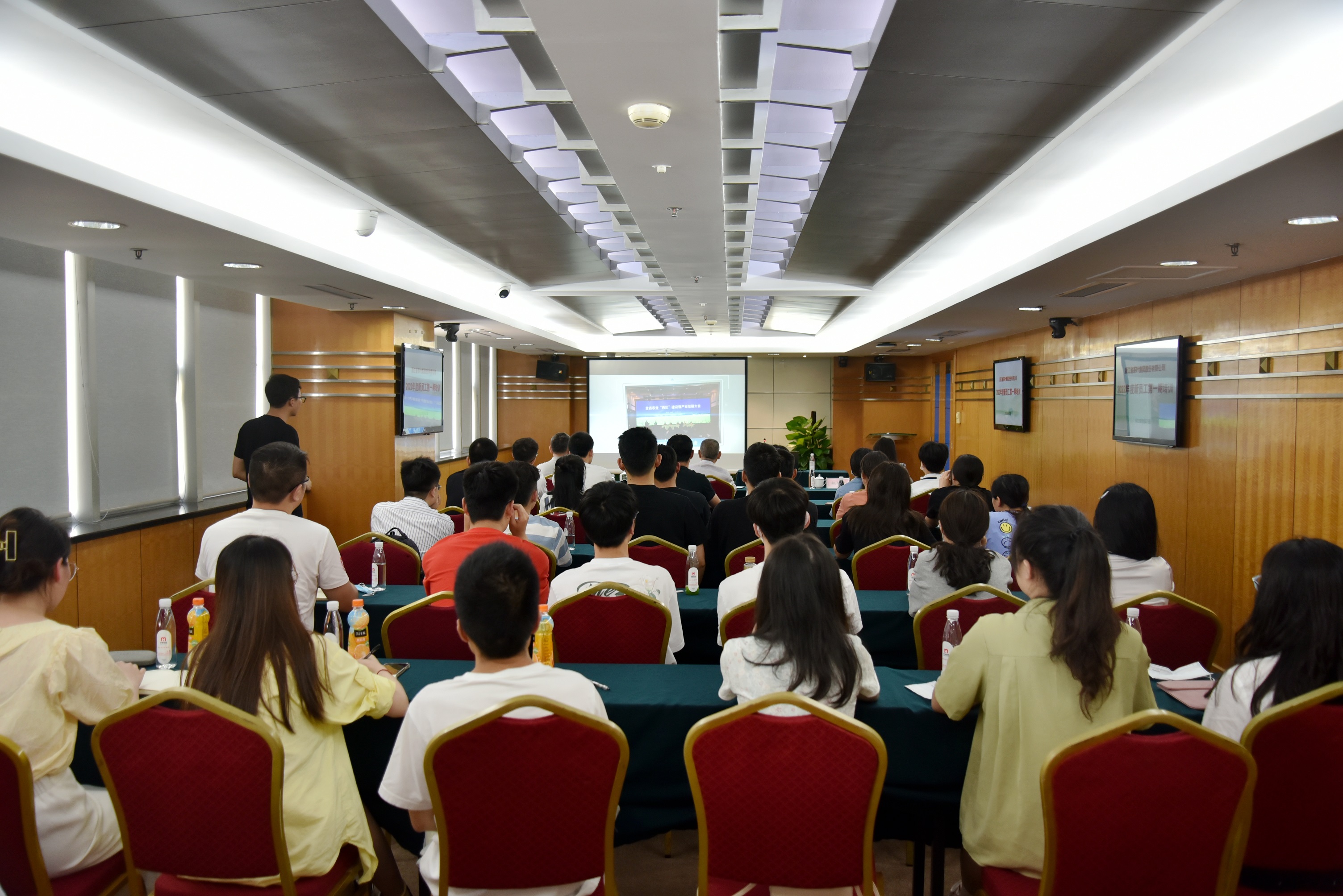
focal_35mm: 29
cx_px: 672
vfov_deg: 45.0
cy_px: 448
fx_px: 1082
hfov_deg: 63.6
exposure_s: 1/60
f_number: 3.8
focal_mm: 29
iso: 500
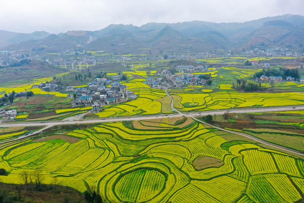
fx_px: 236
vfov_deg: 46.4
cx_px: 152
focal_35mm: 28
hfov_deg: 65.5
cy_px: 102
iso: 100
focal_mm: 10.26
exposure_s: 1/200
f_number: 4.5
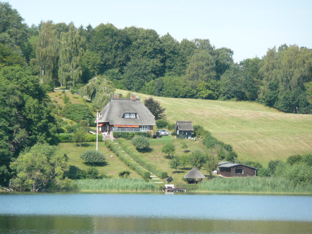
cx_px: 156
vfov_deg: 5.3
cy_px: 117
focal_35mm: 280
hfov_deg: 7.1
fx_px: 2524
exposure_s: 1/250
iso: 100
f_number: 4.9
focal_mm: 46
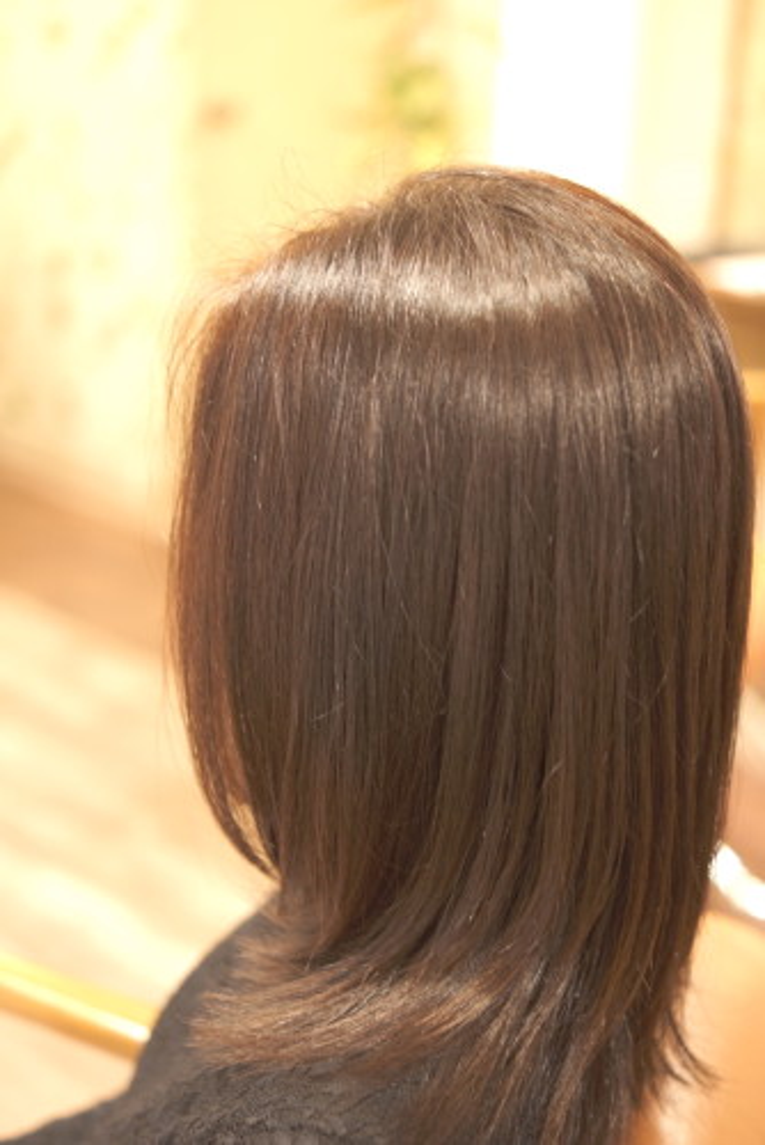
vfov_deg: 37.8
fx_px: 1671
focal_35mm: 52
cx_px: 382
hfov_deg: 25.8
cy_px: 572
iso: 400
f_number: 2.2
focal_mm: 35
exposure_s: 1/60
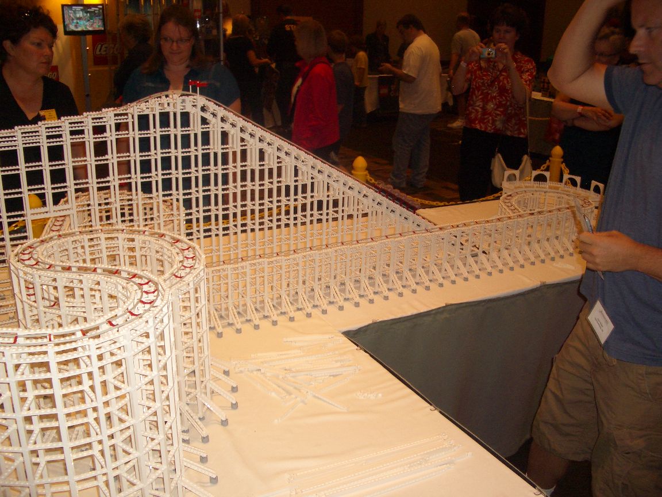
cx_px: 331
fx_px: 669
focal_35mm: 35
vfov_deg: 40.7
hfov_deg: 52.6
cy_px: 248
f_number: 2.6
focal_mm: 5.8
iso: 100
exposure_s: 1/60
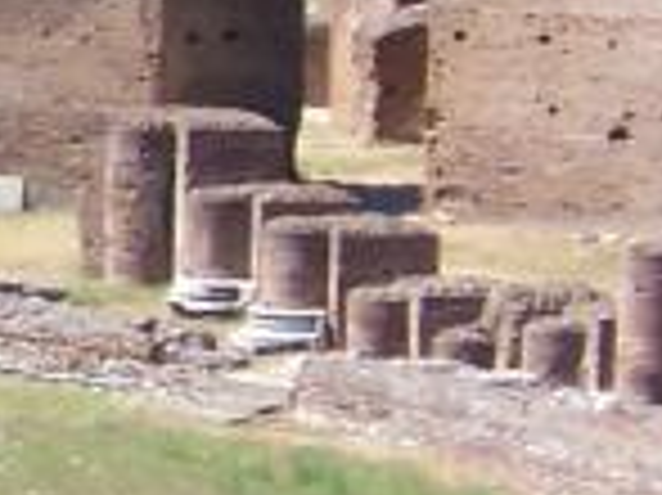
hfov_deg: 2.8
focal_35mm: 696
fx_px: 13300
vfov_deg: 2.1
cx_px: -806
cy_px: -346
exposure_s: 1/250
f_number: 4.9
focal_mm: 16.6
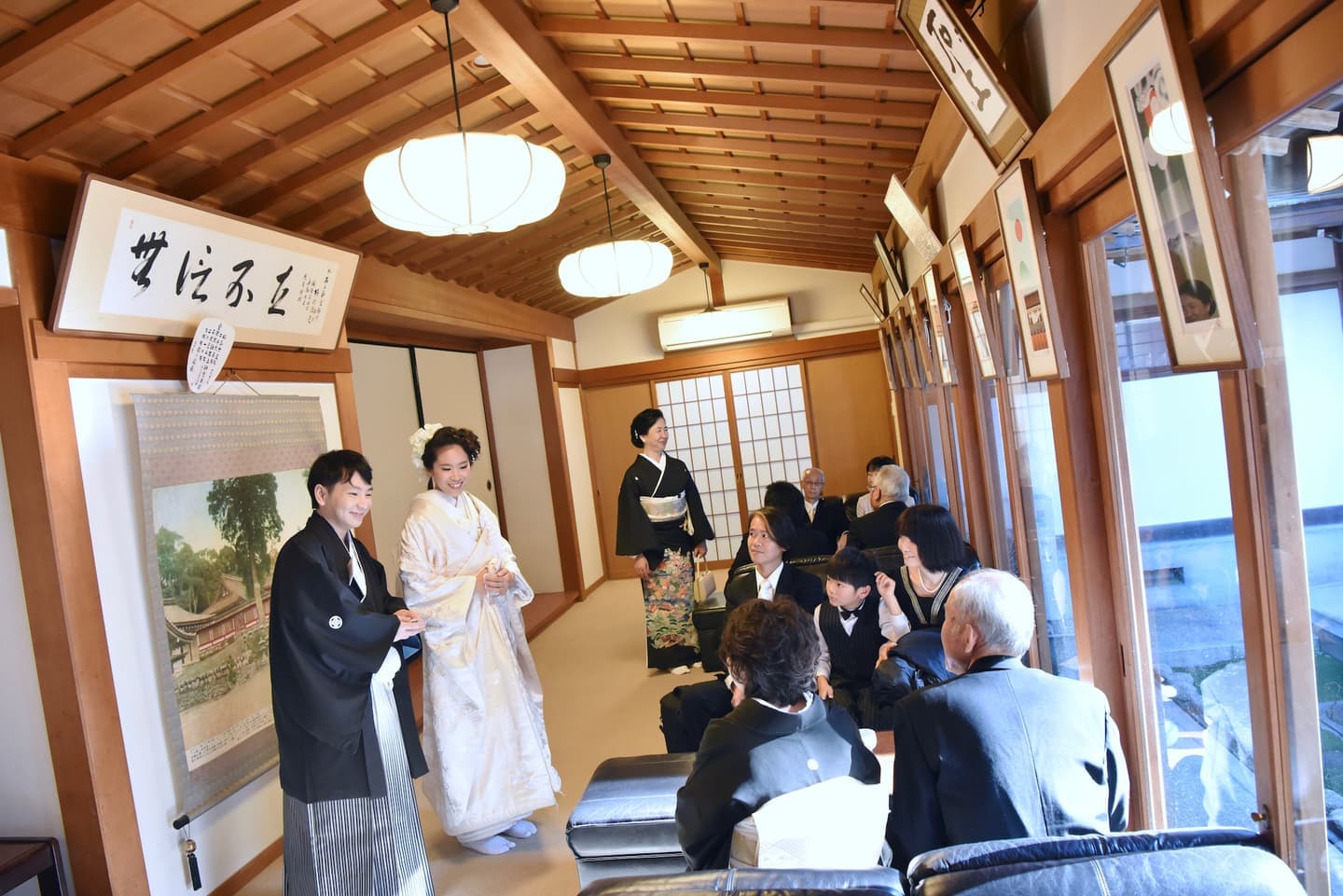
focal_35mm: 24
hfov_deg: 73.7
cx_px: 672
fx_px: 896
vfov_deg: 53.2
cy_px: 448
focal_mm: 24
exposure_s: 1/60
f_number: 6.3
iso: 4000
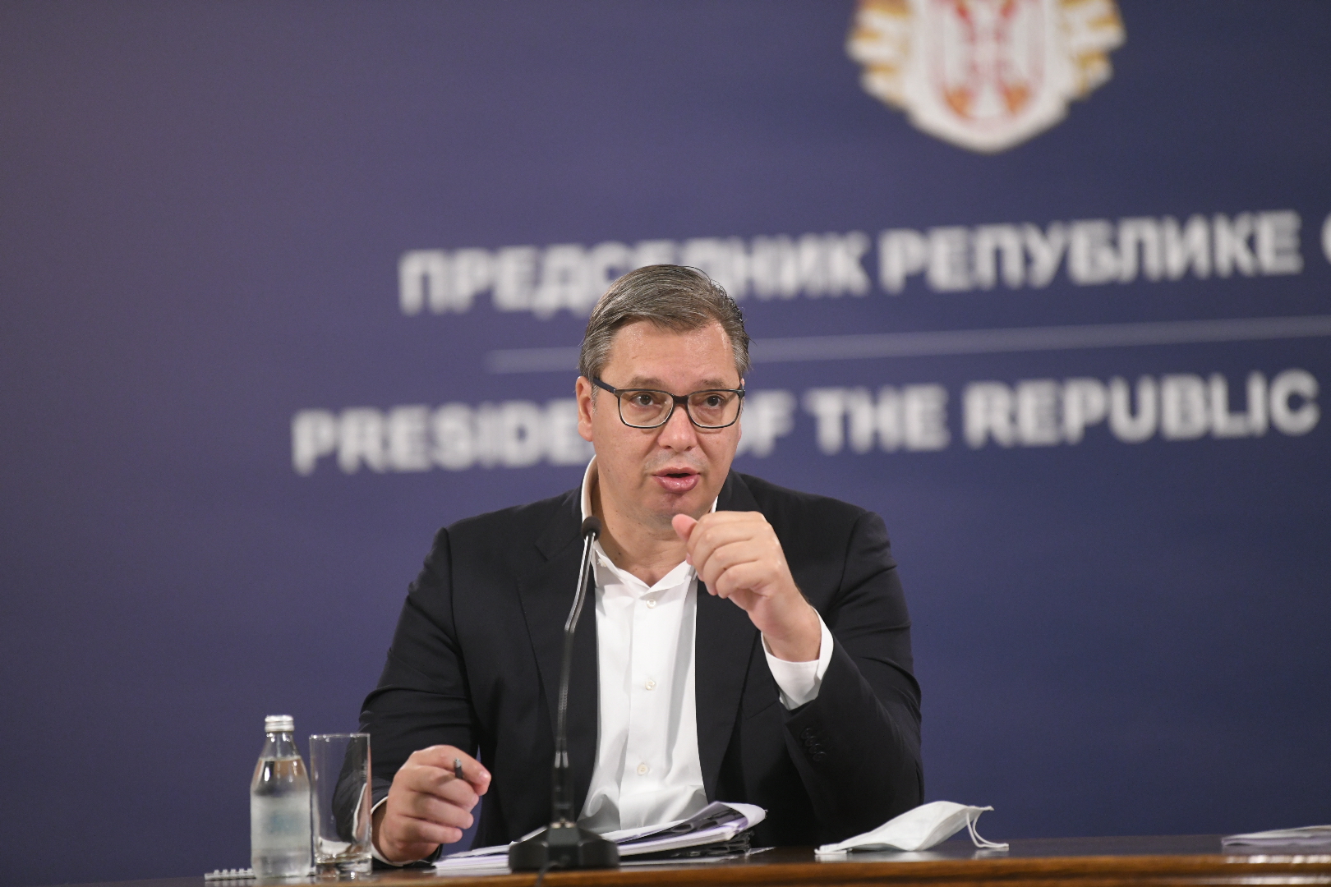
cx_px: 666
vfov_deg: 6.9
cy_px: 444
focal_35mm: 200
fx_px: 7394
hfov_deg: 10.3
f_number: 2.8
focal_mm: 200
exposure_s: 1/200
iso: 3200
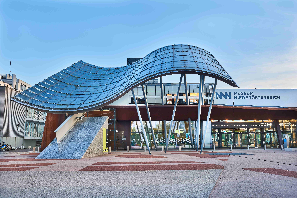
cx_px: 148
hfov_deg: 54.4
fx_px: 289
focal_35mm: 35
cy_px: 99
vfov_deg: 37.9
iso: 64
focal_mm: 35
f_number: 8
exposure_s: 1/15
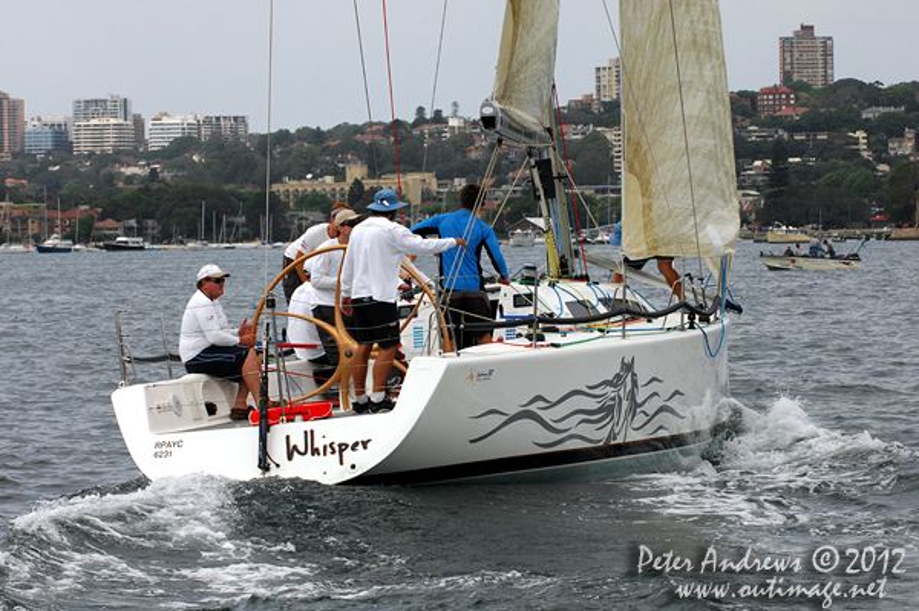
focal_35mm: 158
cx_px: 460
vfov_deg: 8.7
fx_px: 4017
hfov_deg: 13.1
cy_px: 306
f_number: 8
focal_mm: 105
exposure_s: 1/1000
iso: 400
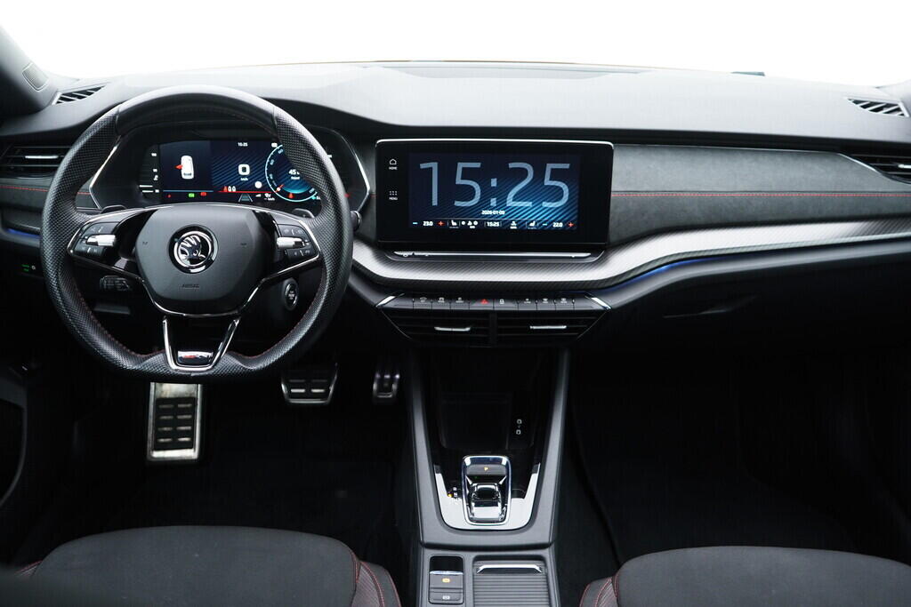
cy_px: 304
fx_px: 911
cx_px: 456
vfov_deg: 36.9
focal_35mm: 36
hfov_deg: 53.1
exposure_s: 1/40
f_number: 2.8
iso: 400
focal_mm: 24
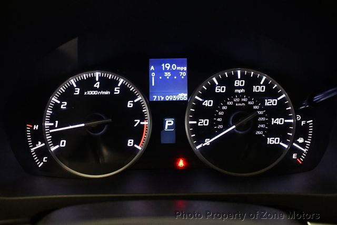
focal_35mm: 36
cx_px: 168
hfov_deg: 53.1
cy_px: 112
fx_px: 337
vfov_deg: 36.9
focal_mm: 18
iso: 3200
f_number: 3.5
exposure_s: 1/100
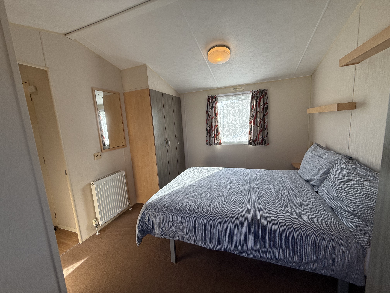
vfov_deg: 85.7
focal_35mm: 14
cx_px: 195
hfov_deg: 102.1
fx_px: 158
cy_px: 146
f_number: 2.2
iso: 64
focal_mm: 2.22
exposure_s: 1/183
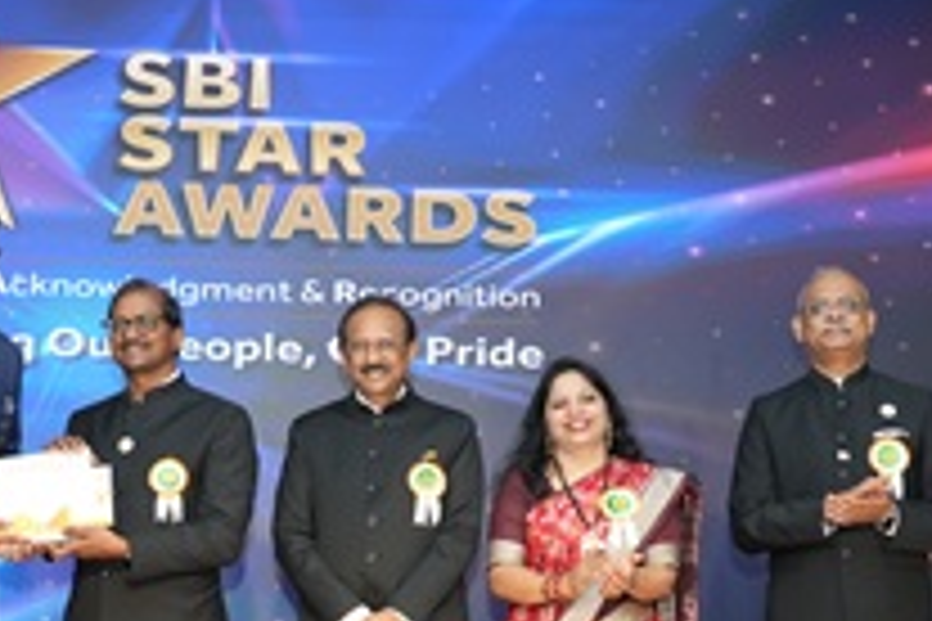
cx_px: 347
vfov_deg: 18.1
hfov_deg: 26.9
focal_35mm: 75
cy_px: 475
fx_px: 1942
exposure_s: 1/160
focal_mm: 31
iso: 1000
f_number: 5.6
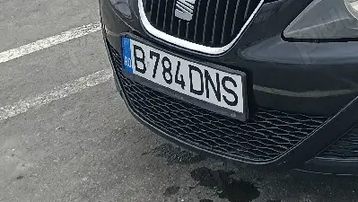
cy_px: -217
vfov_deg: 11.1
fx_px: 931
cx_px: 446
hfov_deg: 20.2
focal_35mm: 98
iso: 50
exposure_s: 1/145
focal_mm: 3.98
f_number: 1.8
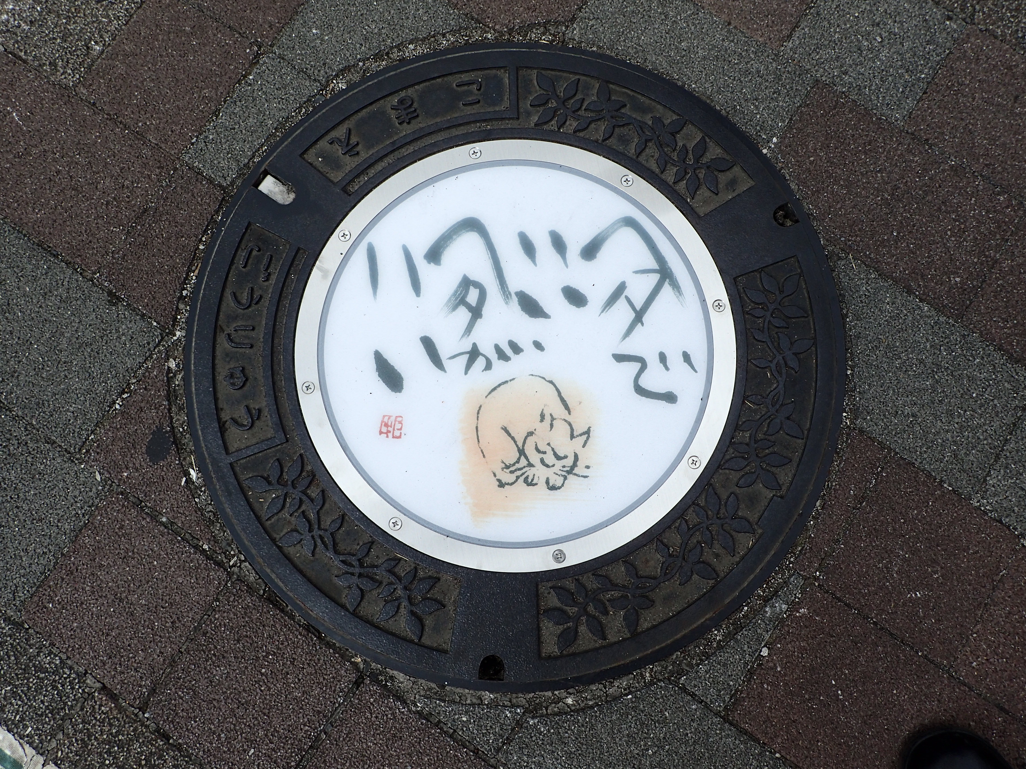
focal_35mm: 25
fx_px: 741
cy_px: 384
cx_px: 513
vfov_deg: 54.9
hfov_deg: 69.4
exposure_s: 1/200
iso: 100
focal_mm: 4.5
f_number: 8
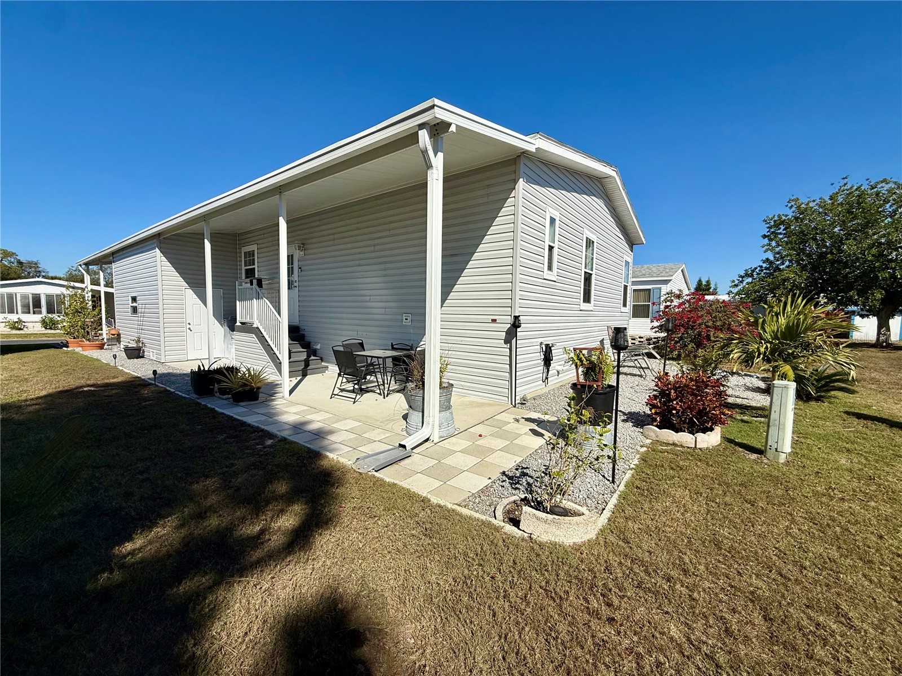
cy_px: 338
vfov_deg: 85.7
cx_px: 451
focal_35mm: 14
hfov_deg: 102.1
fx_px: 365
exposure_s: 1/4762
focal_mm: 2.22
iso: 50
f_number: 2.2
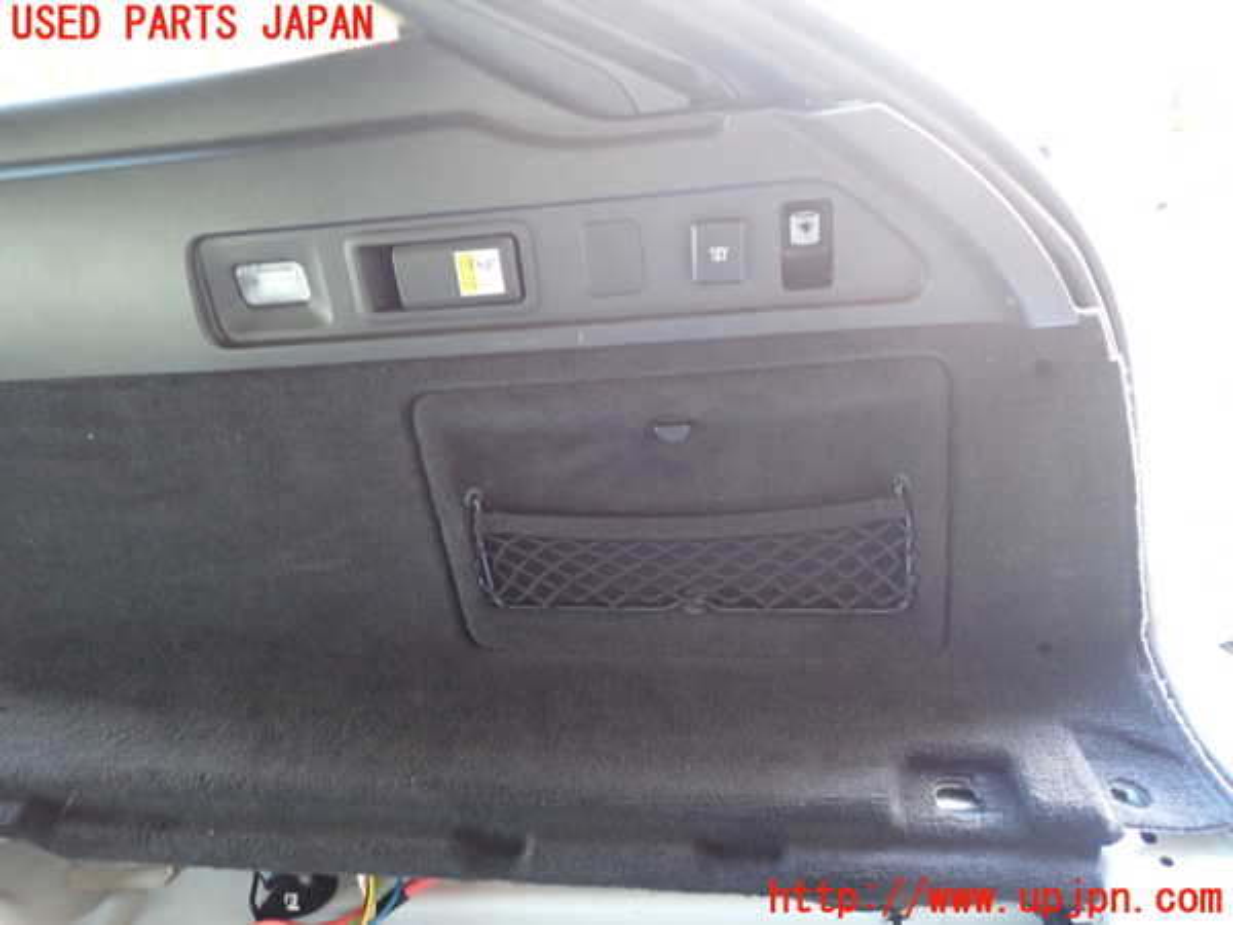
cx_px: 616
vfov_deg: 54.9
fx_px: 890
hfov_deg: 69.4
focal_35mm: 25
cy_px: 462
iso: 500
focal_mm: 4.5
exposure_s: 1/30
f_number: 2
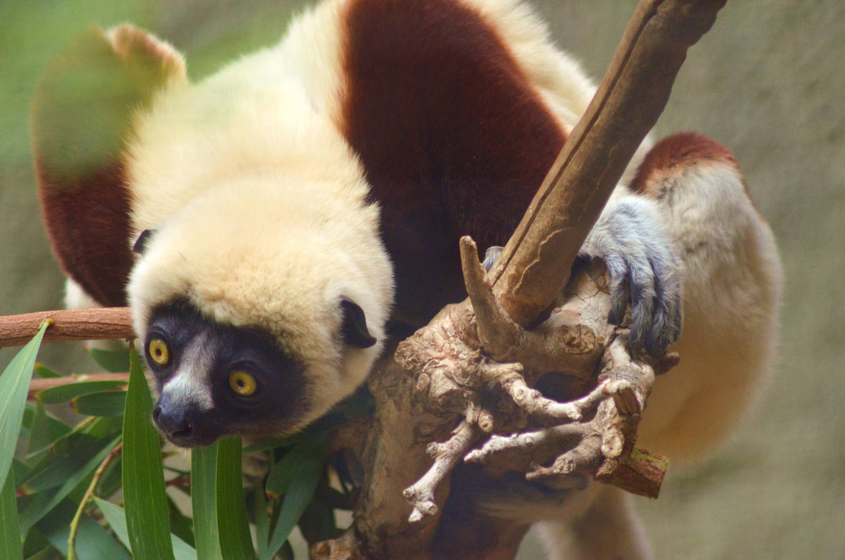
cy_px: 280
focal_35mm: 450
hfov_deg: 4.6
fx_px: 10541
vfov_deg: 3.0
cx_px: 422
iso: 1100
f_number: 5.6
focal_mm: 300
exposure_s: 1/500
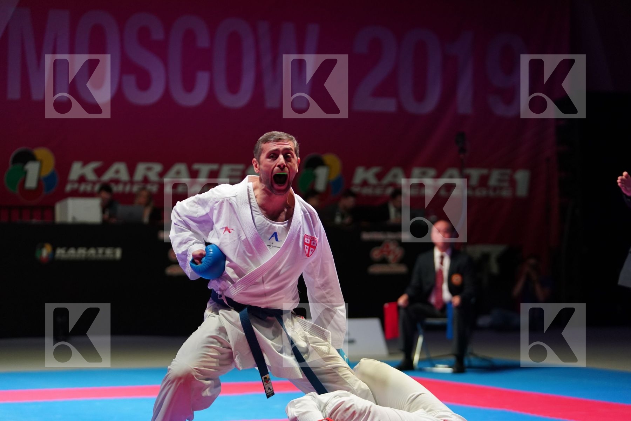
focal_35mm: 105
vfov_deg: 13.0
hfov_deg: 19.5
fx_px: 1840
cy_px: 210
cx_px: 316
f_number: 2.8
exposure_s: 1/1000
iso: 2500
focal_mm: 105
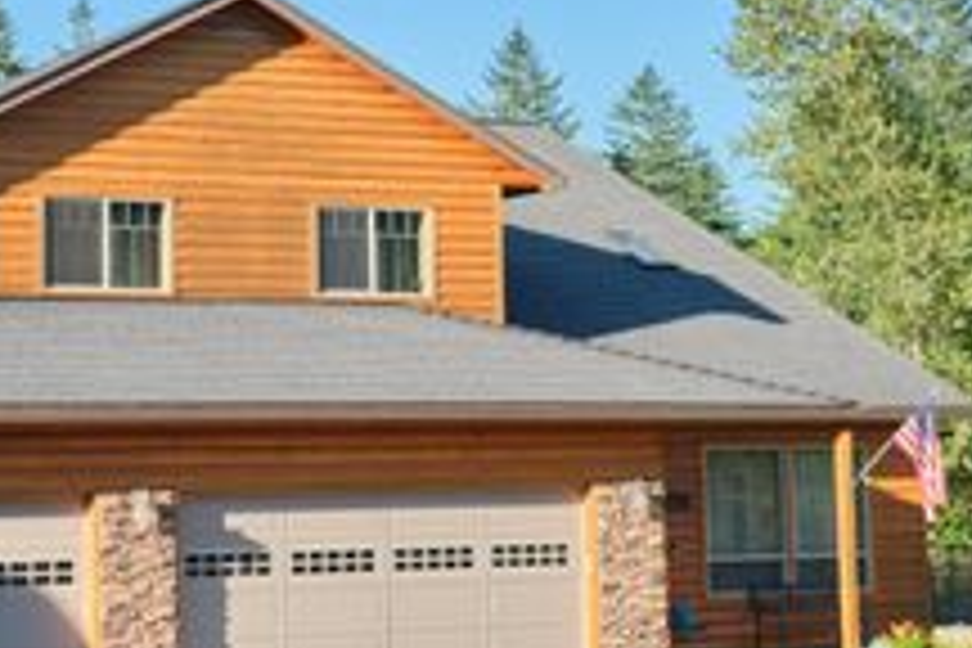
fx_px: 1998
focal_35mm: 74
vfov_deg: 18.3
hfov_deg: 26.8
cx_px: 176
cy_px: 173
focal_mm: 21.2
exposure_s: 1/200
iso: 125
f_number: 5.6
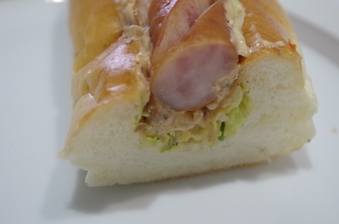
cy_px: 112
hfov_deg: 31.5
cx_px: 170
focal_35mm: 64
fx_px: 601
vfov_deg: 21.1
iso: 3200
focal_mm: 42.5
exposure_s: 1/100
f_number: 7.1
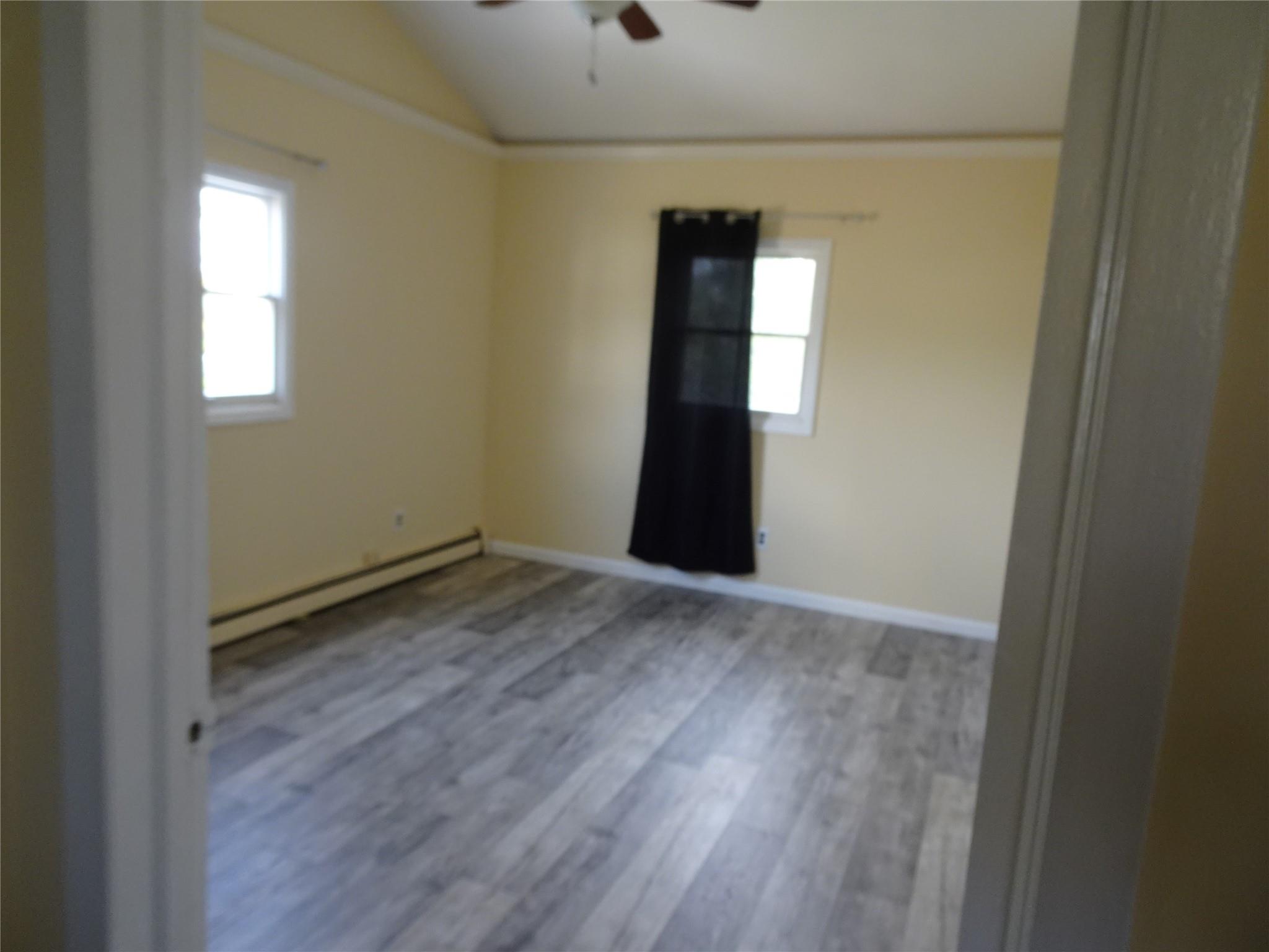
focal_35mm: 24
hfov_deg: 71.6
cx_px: 634
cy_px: 476
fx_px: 880
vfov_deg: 56.8
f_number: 3.5
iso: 200
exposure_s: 1/30
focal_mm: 4.25
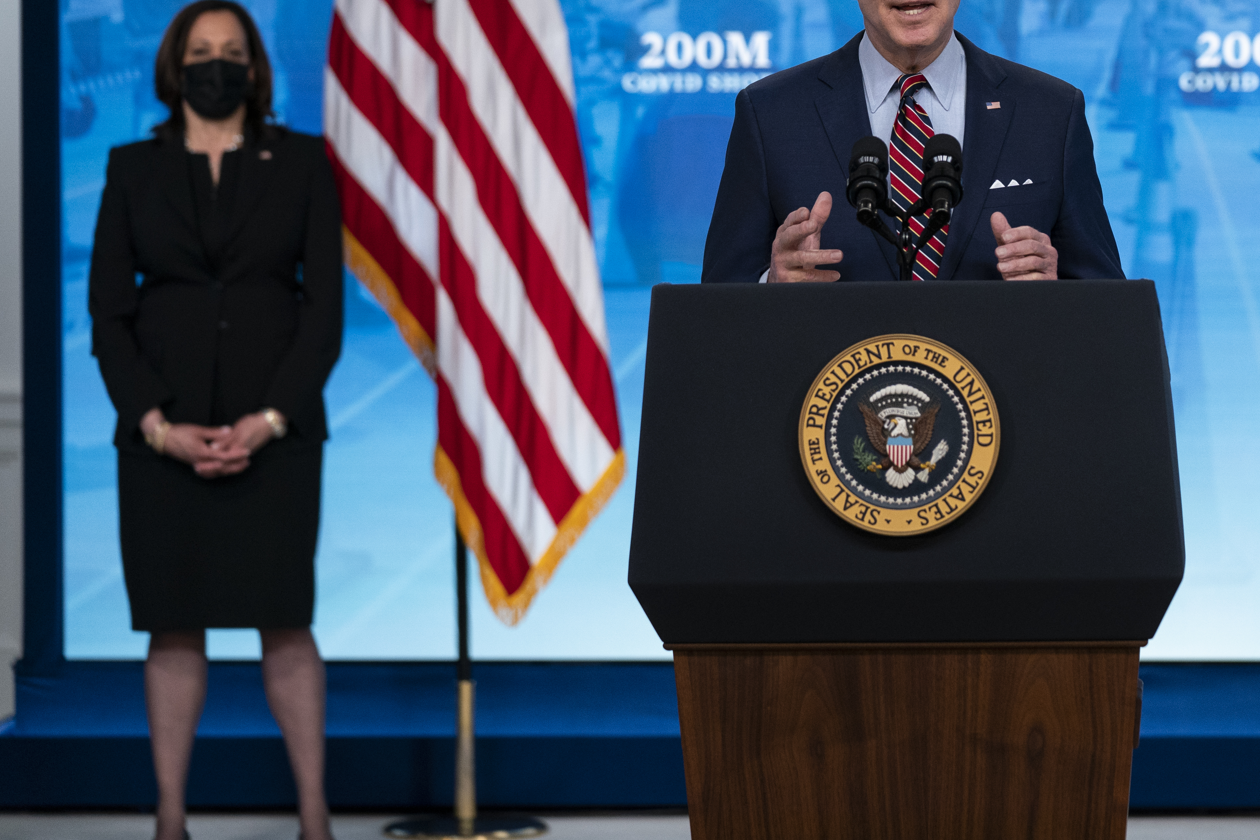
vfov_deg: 8.0
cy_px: 276
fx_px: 6020
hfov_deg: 11.9
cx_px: 963
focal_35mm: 172
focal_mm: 112
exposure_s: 1/200
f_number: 3.2
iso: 2000
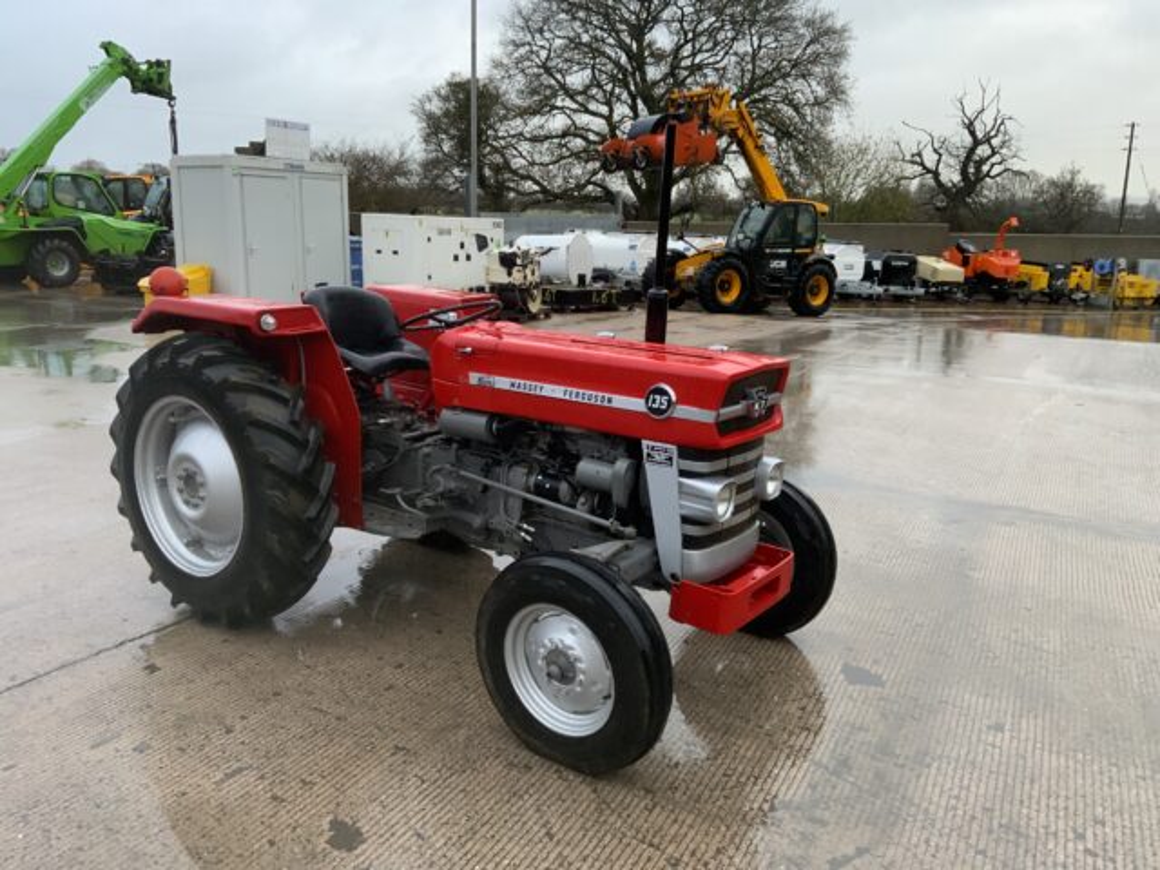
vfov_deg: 48.2
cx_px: 580
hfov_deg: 61.7
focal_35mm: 29
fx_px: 972
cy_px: 435
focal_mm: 3
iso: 80
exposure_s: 1/60
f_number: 1.8
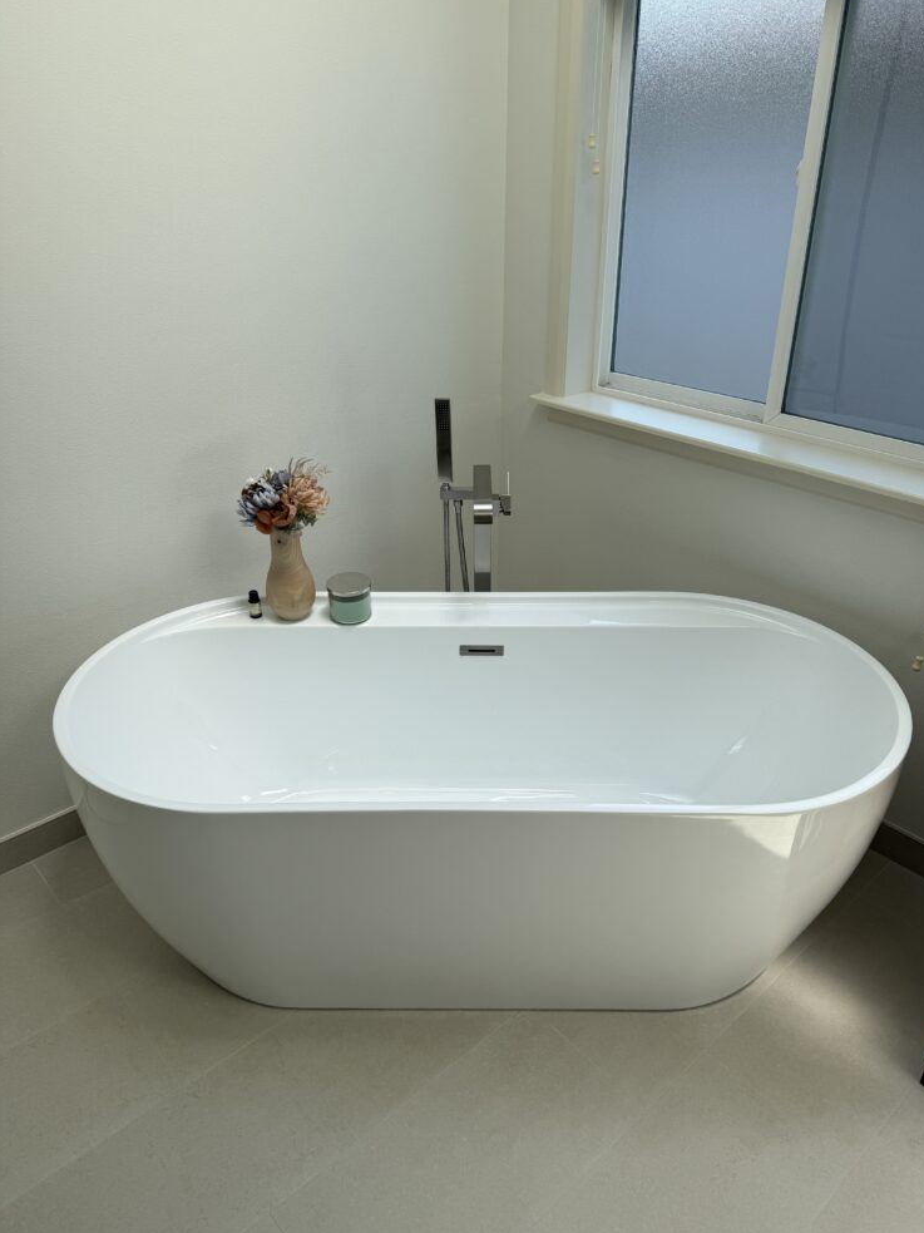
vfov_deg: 69.4
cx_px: 479
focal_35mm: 25
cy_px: 595
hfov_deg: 54.9
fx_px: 890
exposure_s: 1/920
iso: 80
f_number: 1.78
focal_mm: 6.76
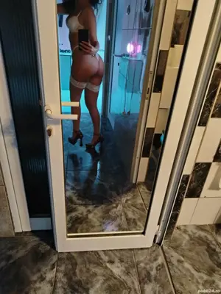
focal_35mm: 24
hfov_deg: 56.8
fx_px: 204
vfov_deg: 71.6
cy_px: 147
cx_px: 110
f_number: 1.75
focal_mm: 5.25
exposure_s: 1/24
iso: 2160
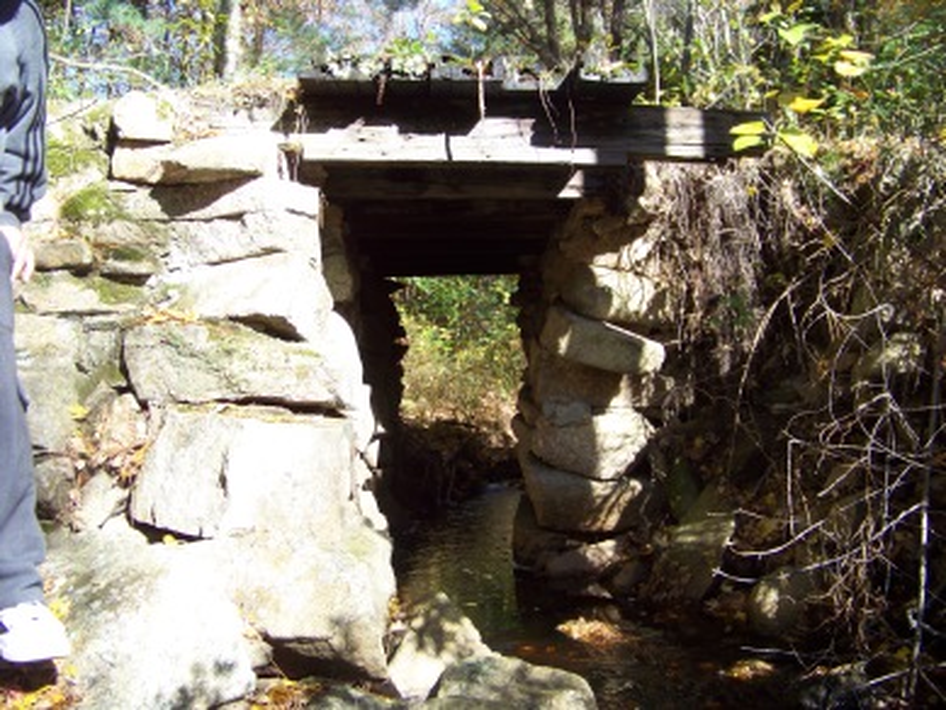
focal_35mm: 36
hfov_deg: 51.3
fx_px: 984
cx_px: 473
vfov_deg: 39.7
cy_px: 355
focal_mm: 5.85
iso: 65
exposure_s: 1/160
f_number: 2.8
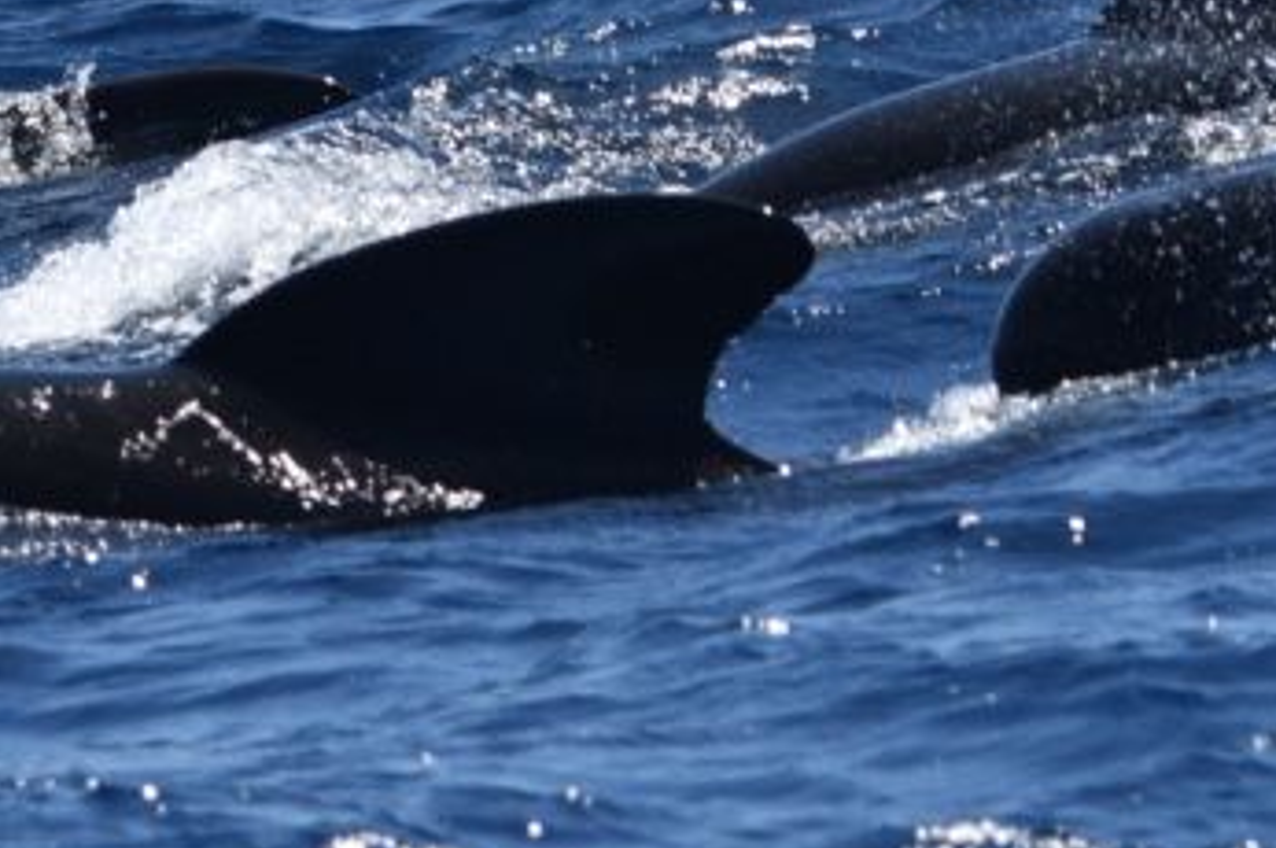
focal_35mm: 694
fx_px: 24575
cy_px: 53
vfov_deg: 2.0
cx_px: 468
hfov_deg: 3.0
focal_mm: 300
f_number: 5.6
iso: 900
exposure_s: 1/8000
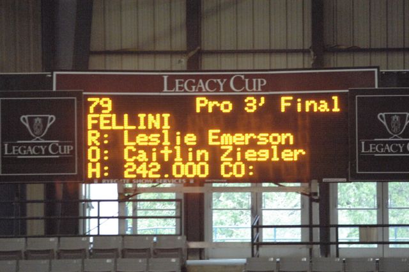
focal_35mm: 300
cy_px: 136
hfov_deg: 6.9
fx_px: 3404
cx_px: 204
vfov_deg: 4.6
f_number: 2.8
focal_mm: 200
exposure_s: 1/320
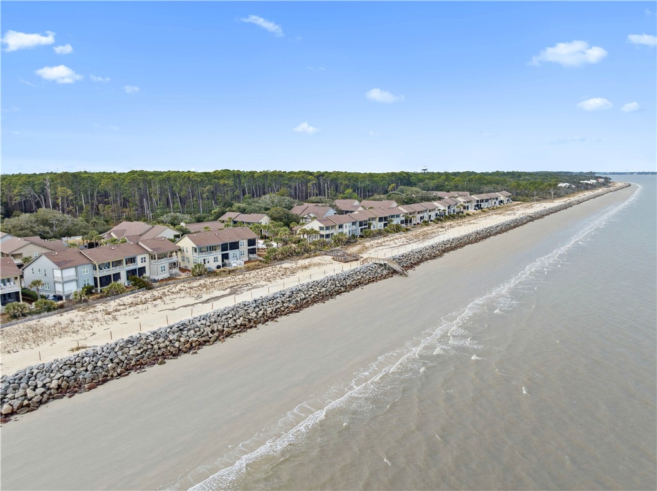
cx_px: 328
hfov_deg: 71.6
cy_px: 246
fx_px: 455
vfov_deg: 56.7
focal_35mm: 24
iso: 100
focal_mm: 12.29
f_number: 2.8
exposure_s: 1/800
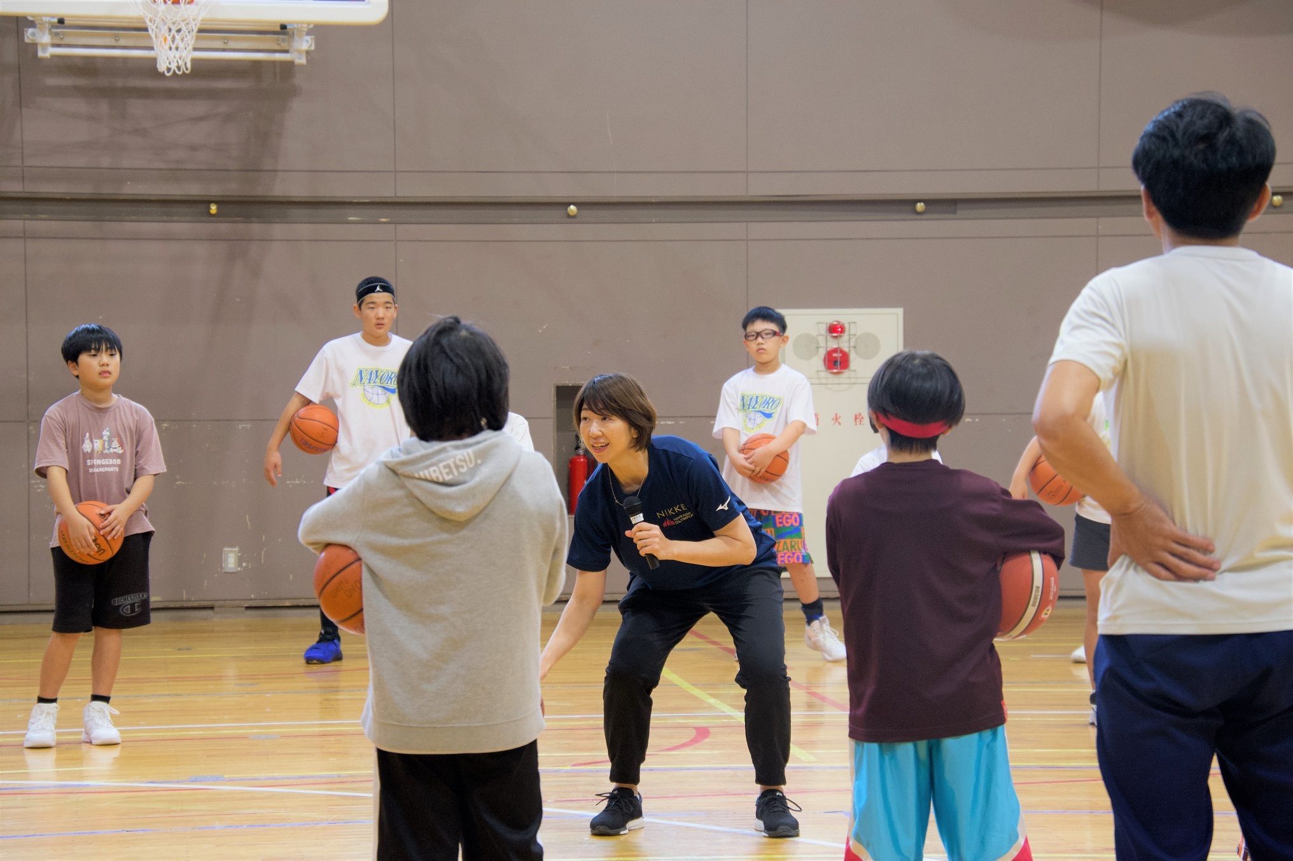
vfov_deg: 11.4
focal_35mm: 120
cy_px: 430
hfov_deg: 17.1
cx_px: 646
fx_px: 4309
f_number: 5
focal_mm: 80
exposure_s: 1/80
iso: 1000
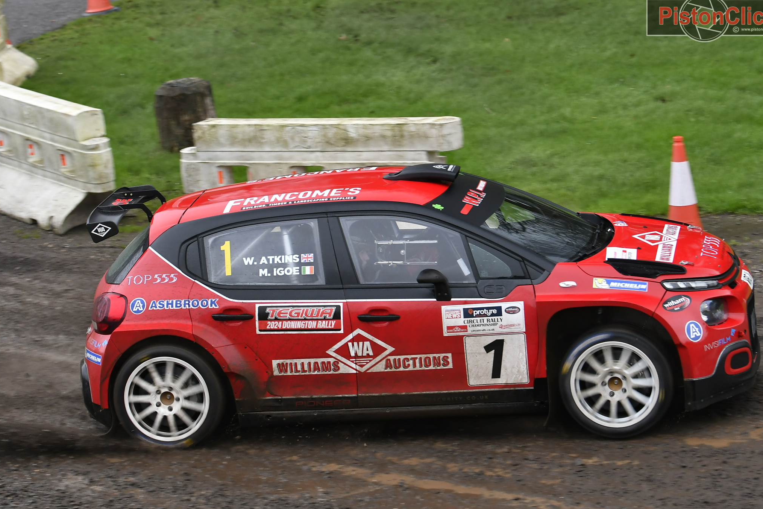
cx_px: 367
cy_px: 276
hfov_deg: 17.2
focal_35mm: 119
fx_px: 2522
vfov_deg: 11.5
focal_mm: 70
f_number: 3.5
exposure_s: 1/320
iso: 720
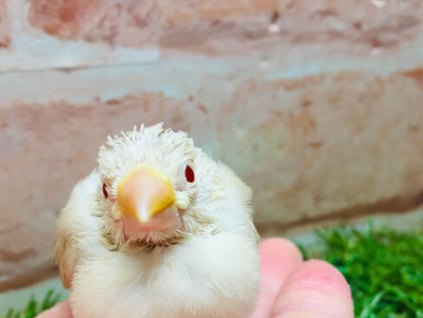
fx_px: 464
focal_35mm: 38
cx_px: 159
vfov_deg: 37.4
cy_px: 208
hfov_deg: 48.5
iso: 64
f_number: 2.2
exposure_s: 1/30
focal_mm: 4.15
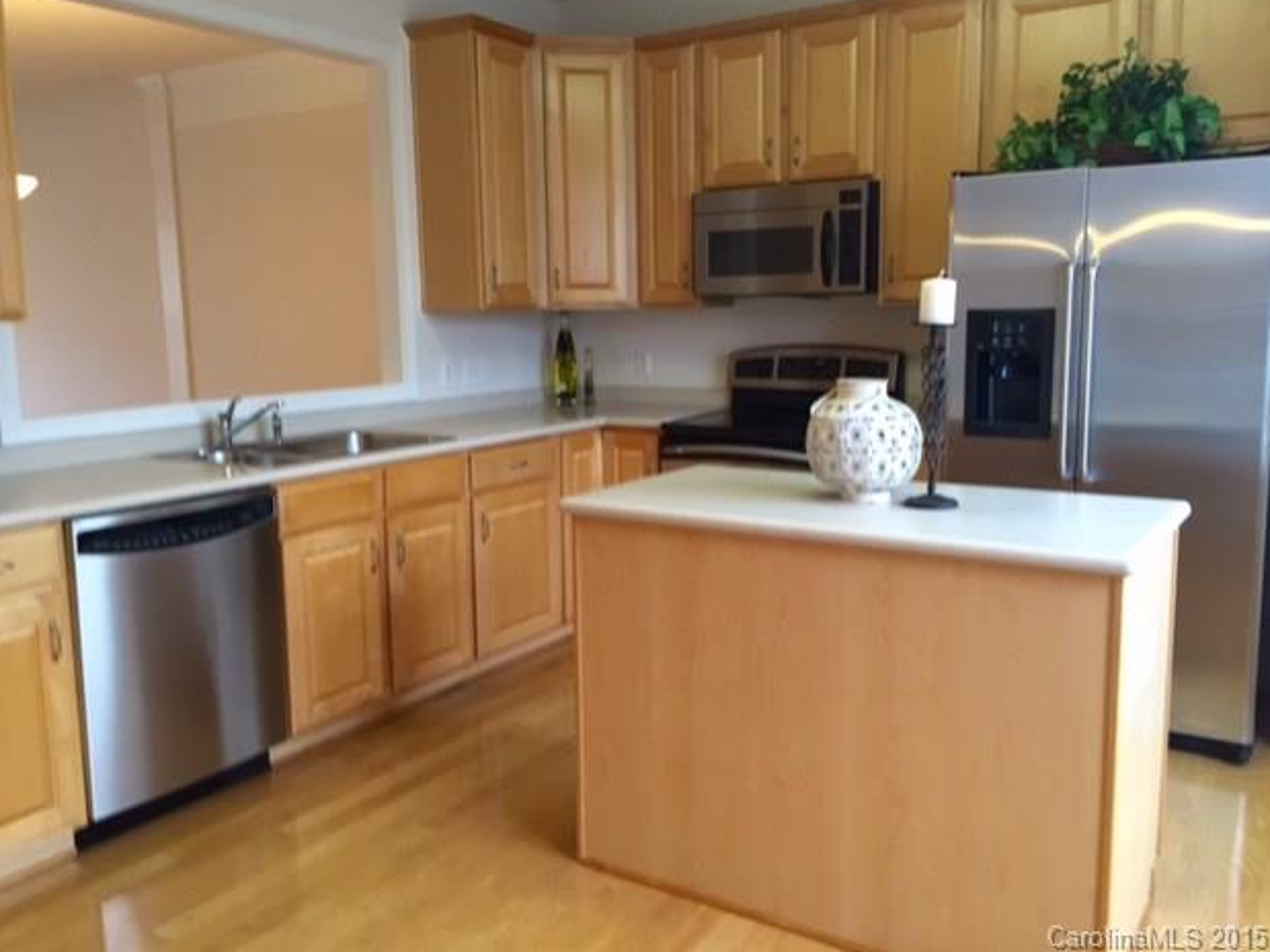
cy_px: 464
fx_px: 1100
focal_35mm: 30
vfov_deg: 46.8
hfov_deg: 60.0
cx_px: 626
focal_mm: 4.15
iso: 100
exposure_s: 1/30
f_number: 2.2
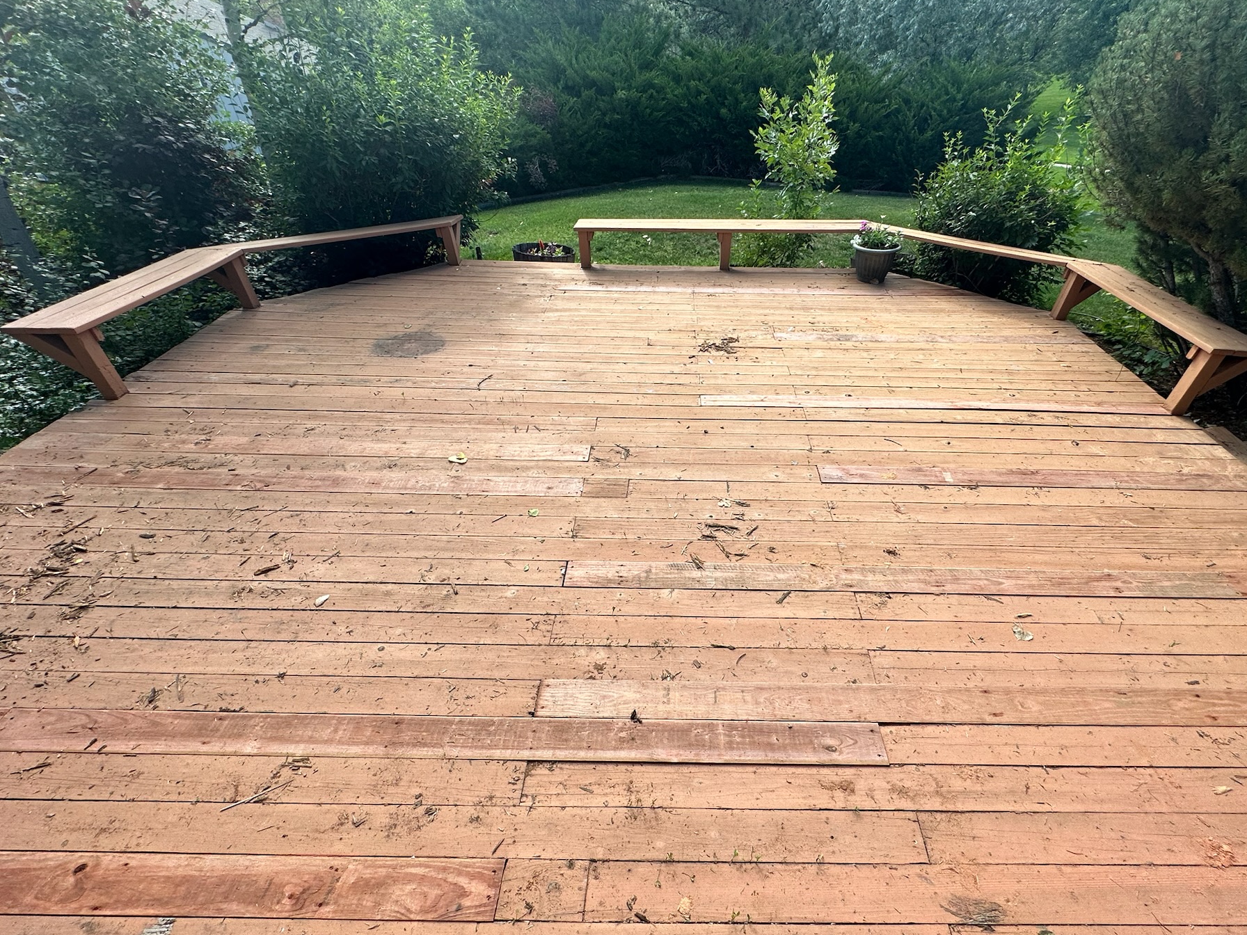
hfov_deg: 94.3
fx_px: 576
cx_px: 679
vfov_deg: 78.1
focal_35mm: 16
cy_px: 483
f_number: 2.2
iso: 40
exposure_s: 1/520
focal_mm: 2.22
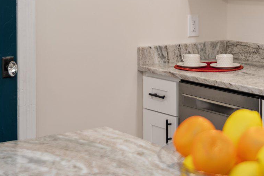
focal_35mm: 94
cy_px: 43
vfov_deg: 14.5
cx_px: 181
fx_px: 689
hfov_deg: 21.6
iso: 320
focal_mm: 35
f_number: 2.8
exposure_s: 1/30
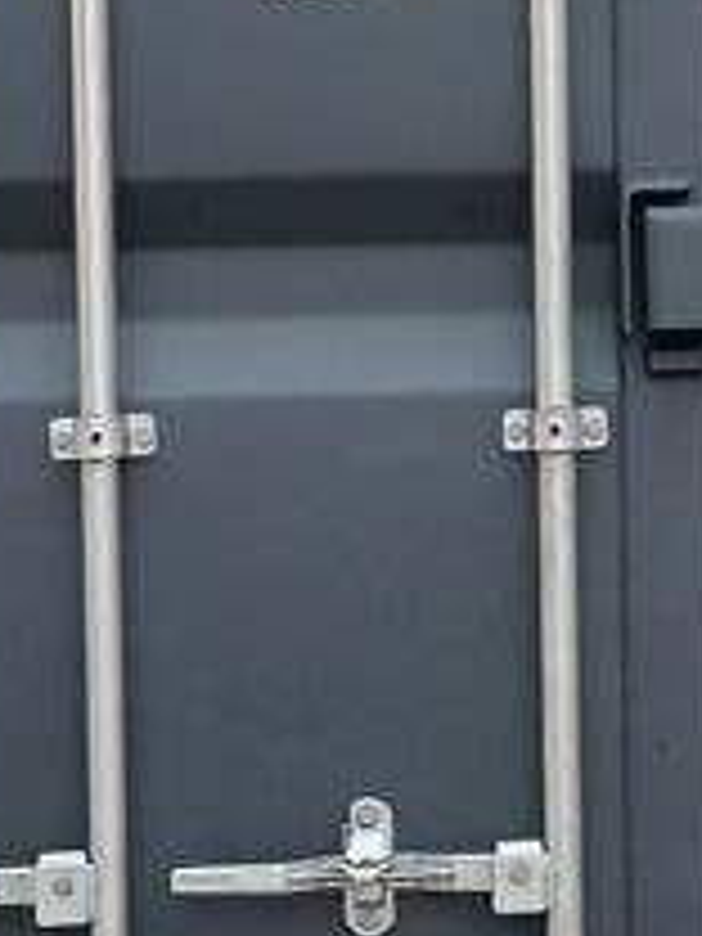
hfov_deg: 11.5
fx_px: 3461
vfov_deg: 15.4
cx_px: 724
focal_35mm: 128
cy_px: 374
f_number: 1.8
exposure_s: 1/50
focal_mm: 3.98
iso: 125
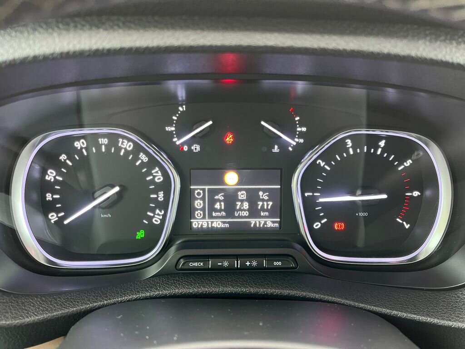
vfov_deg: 53.1
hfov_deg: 67.3
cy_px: 174
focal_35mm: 26
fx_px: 349
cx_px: 232
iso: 500
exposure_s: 1/41
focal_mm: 5.1
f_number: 1.6
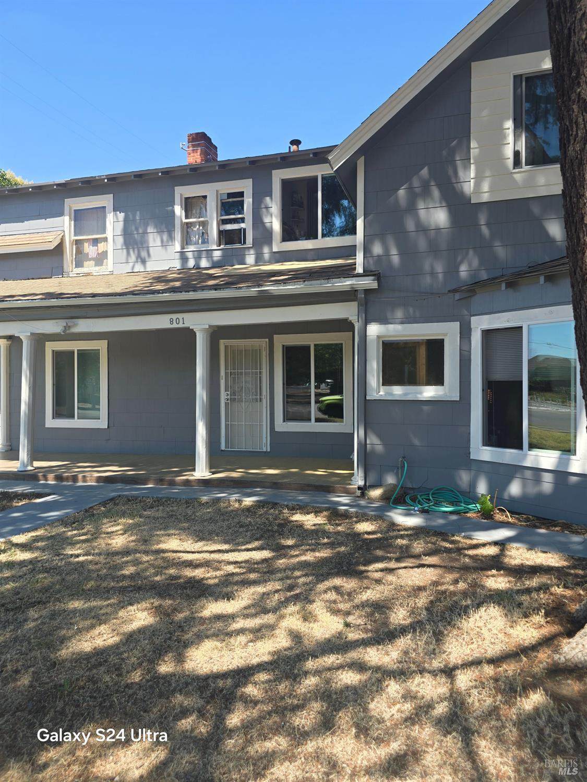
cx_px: 294
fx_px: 520
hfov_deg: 58.9
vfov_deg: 73.9
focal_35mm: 23
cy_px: 391
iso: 12
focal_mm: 6.3
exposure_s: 1/267
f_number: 1.7
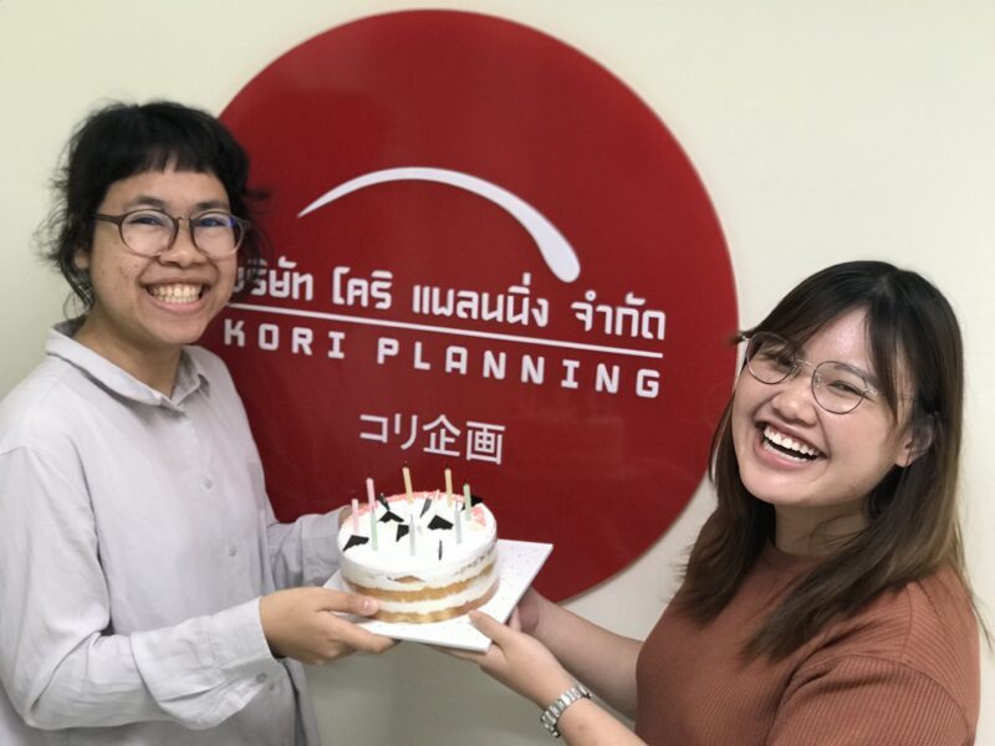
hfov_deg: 33.8
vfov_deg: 25.7
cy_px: 373
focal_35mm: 57
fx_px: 1638
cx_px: 498
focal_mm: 6.6
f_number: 2.8
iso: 250
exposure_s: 1/50
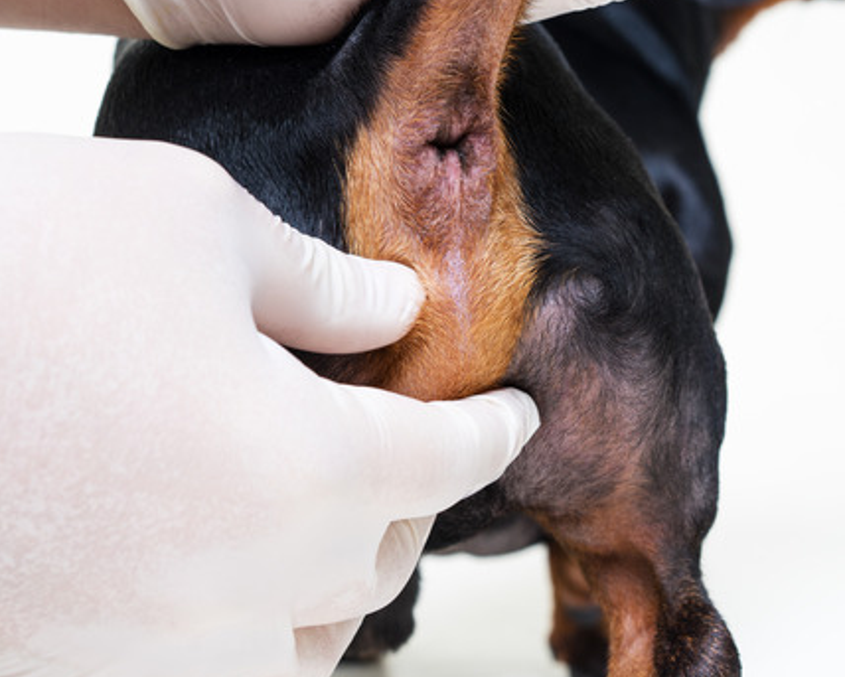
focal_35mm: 94
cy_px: 203
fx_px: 2352
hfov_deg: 20.4
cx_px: 454
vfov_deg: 16.3
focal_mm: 55
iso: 100
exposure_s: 1/160
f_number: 8
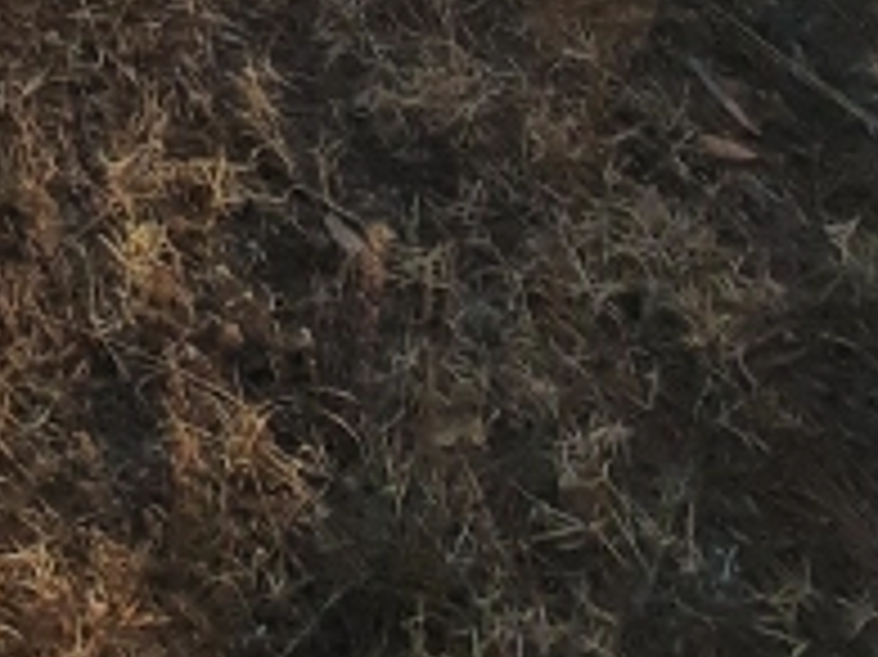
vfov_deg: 11.7
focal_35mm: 72
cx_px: -536
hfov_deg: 21.4
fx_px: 1825
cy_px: -1269
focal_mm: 1.74
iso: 40
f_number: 2.2
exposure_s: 1/1312
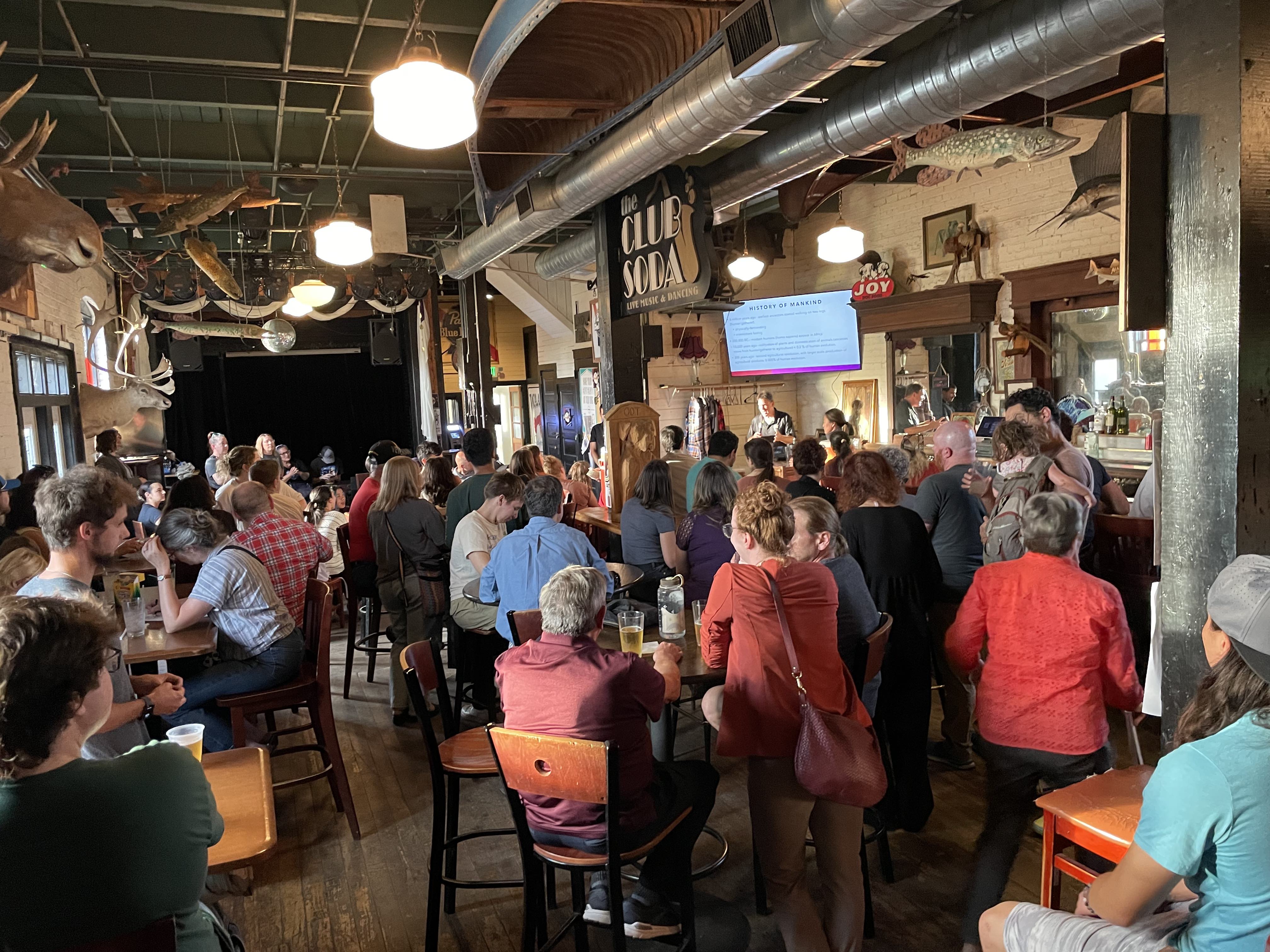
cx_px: 635
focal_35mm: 26
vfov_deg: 53.1
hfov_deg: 67.3
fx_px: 954
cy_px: 476
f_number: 1.6
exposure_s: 1/40
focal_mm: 4.2
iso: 500
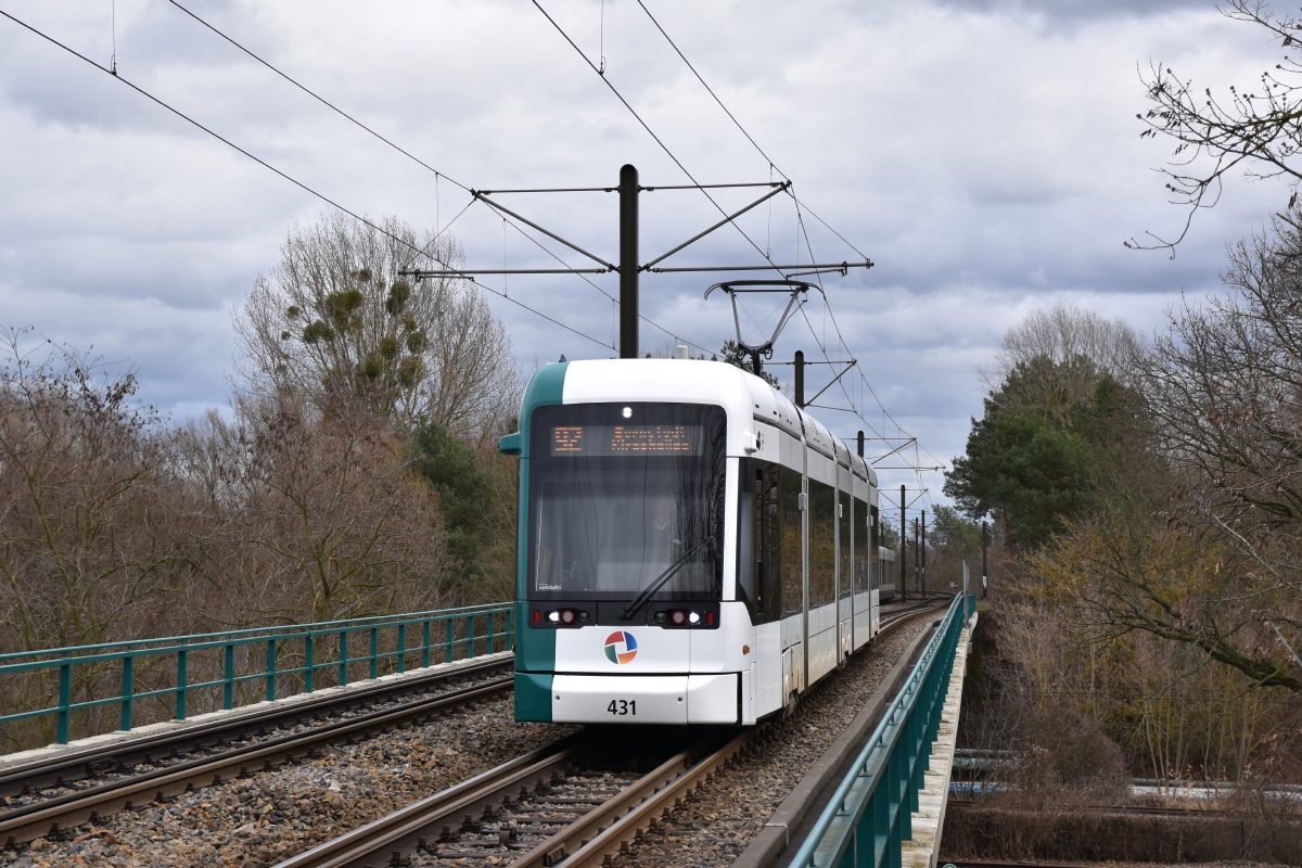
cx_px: 651
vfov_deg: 20.2
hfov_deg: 29.9
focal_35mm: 68
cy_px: 434
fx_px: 2441
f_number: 5.6
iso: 200
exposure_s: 1/500
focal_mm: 45
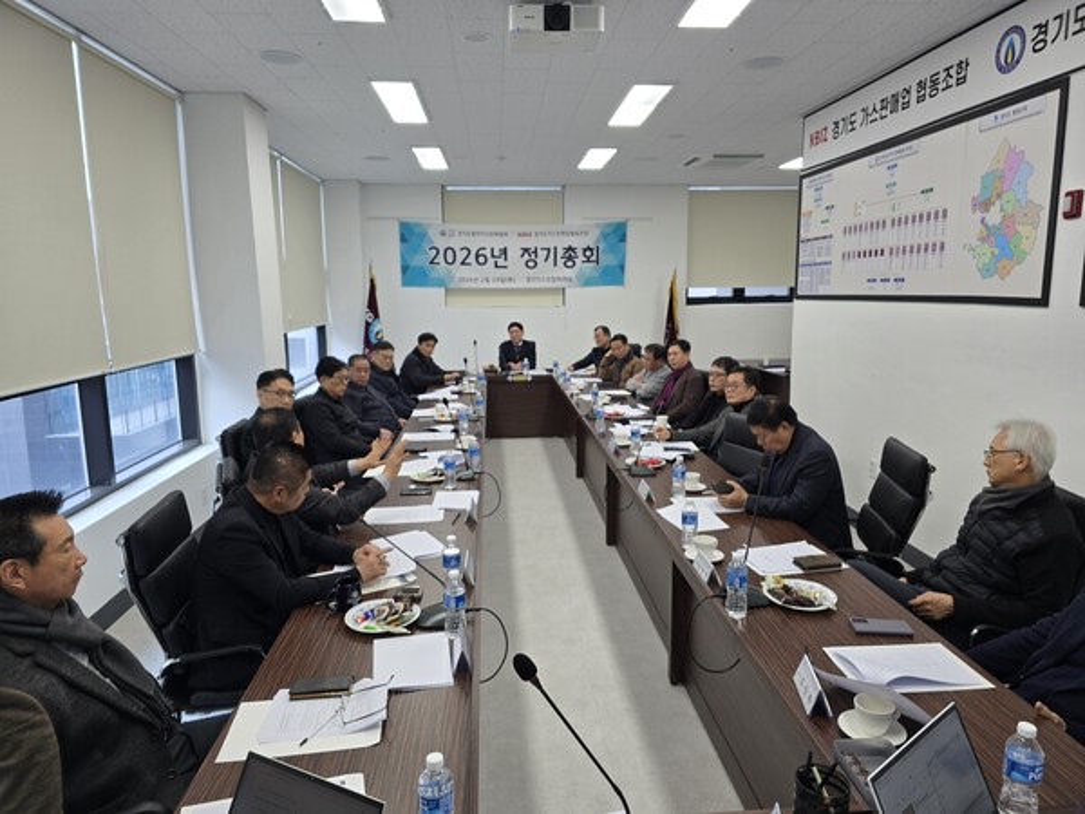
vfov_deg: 58.9
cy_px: 407
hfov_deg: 73.9
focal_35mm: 23
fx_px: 721
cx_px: 542
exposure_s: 1/120
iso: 80
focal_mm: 6.3
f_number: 1.7
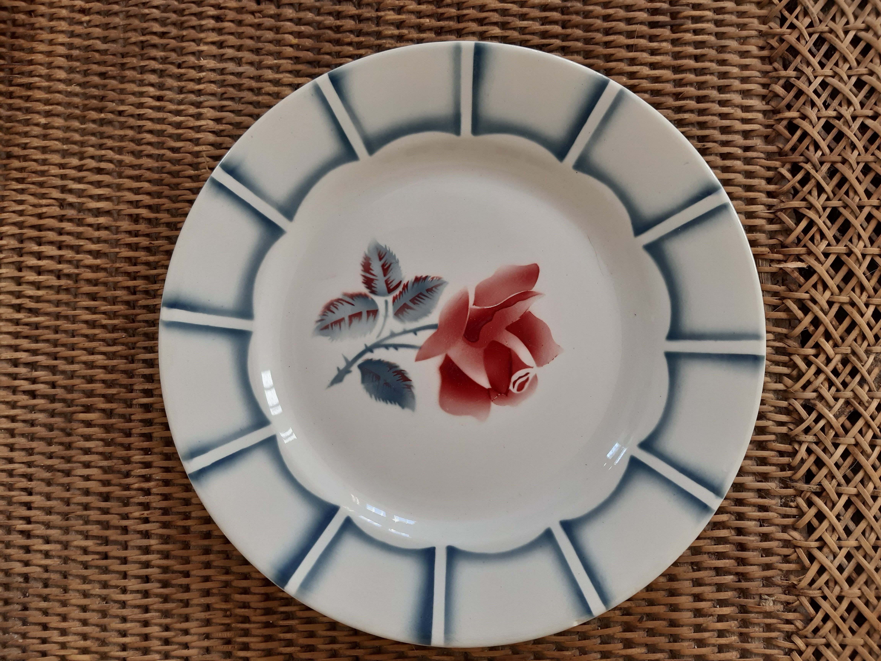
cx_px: 440
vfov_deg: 53.1
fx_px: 662
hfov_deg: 67.3
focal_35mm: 26
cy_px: 330
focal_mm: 3.92
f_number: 1.7
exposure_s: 1/120
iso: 80
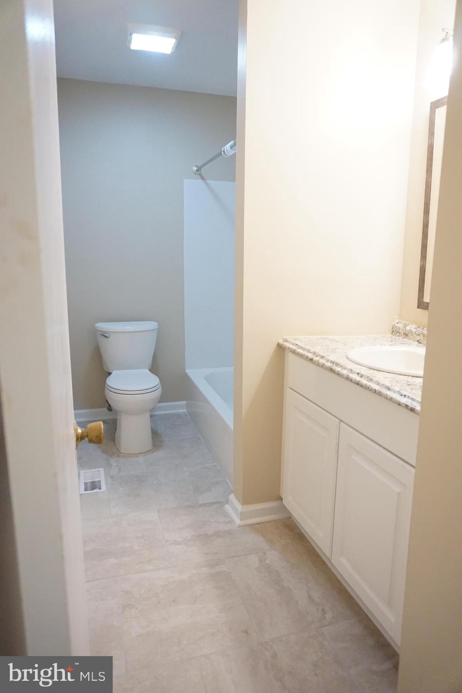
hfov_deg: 53.1
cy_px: 346
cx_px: 231
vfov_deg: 73.7
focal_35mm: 24
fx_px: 462
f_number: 3.5
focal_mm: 16
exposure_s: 1/160
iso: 3200
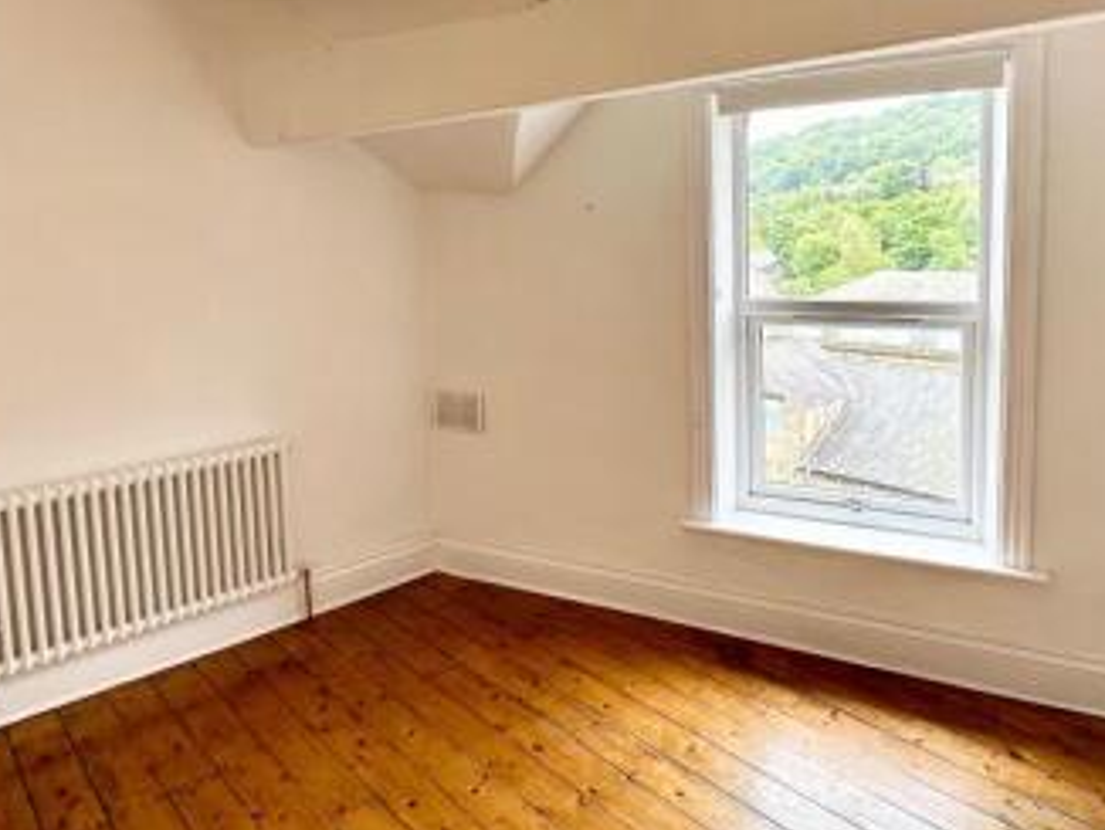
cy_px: 303
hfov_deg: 69.3
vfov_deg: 54.2
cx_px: 561
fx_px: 799
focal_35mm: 25
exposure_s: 1/99
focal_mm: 2.22
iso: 50
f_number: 2.2
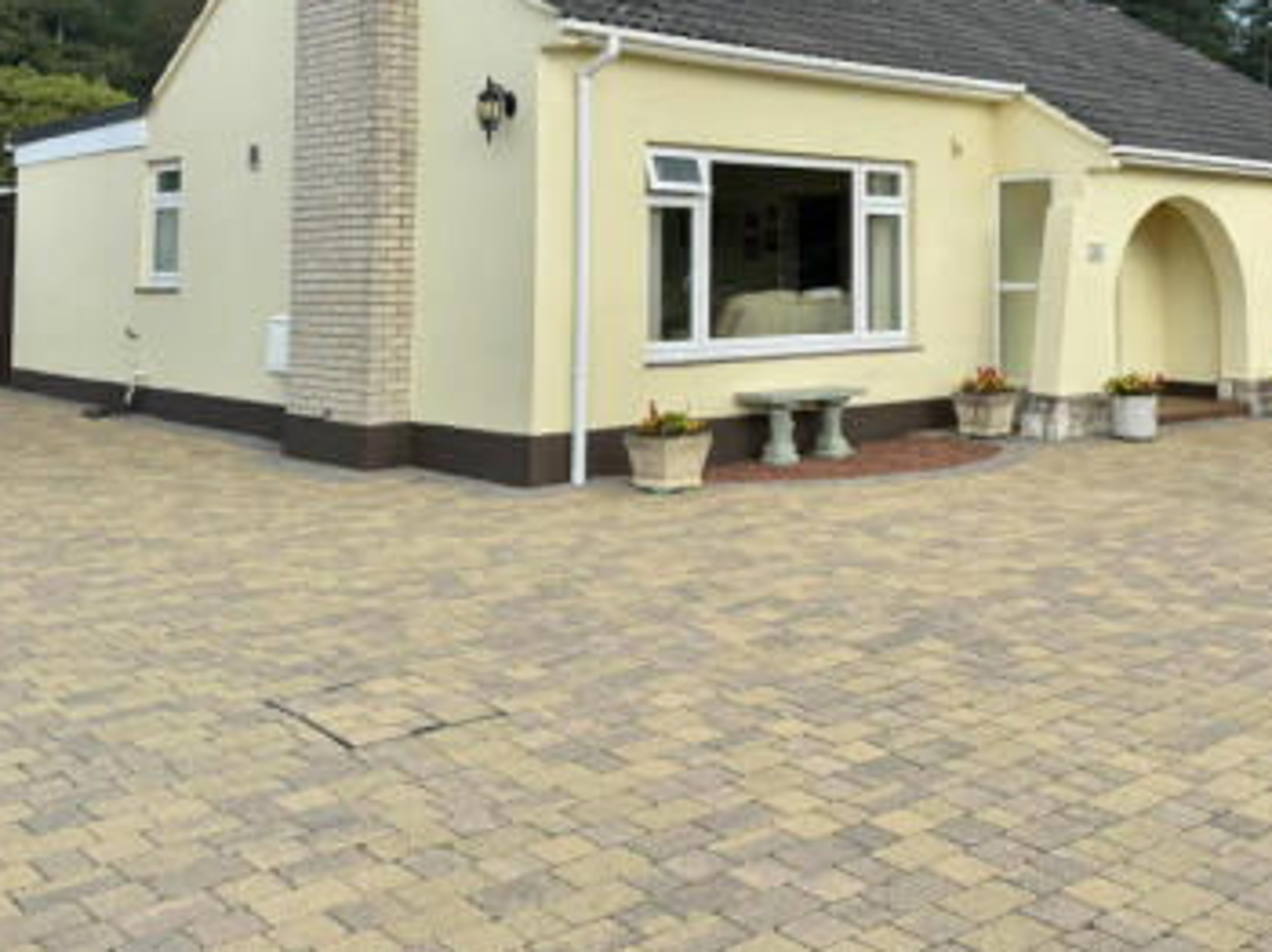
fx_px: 1469
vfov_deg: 34.6
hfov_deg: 46.3
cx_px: 816
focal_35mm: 40
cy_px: 169
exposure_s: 1/4167
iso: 80
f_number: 1.78
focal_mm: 6.76
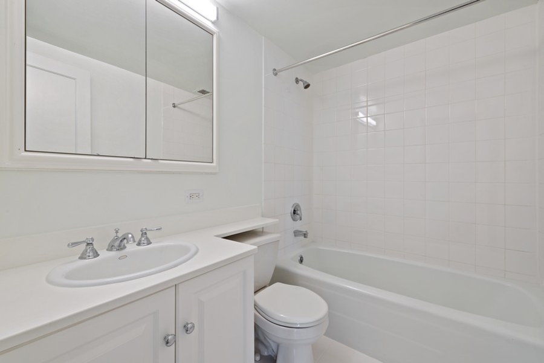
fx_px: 227
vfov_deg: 77.4
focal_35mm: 15
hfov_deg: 100.4
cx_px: 272
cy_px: 182
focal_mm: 15
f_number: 11
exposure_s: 1/6
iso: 200
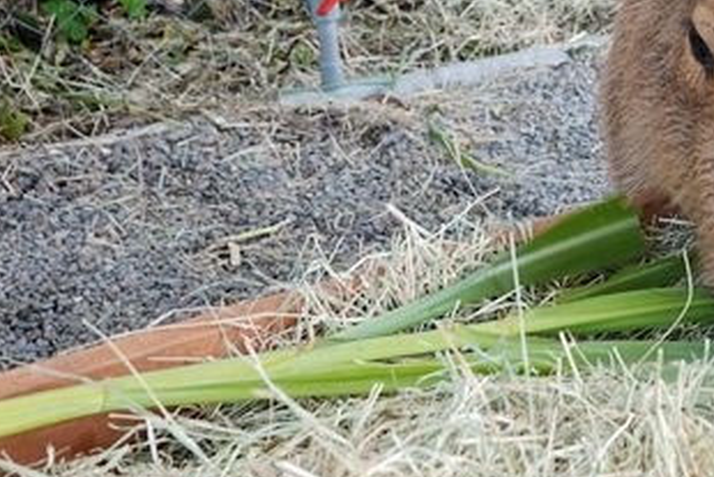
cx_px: 656
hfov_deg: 28.8
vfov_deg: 20.1
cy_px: 86
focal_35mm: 67
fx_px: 1329
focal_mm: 12.01
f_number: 3.5
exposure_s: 1/40
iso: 160
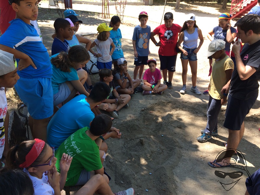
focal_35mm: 29
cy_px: 98
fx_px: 218
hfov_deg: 61.7
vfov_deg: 48.2
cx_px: 130
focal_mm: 4.15
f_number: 2.2
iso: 32
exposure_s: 1/250
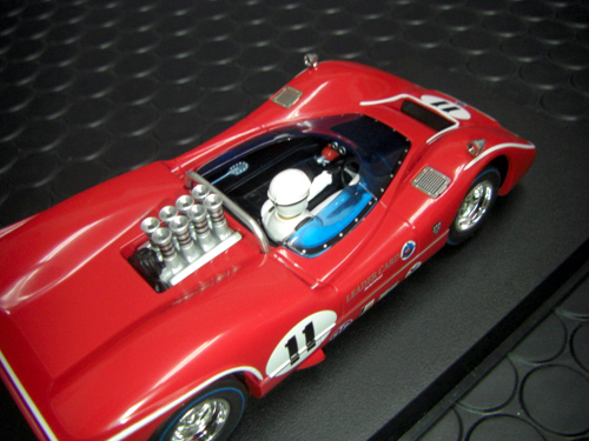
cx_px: 294
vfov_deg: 37.7
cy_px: 220
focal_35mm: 38
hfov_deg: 49.0
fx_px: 647
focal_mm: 6.3
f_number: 3.4
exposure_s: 1/40
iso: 200
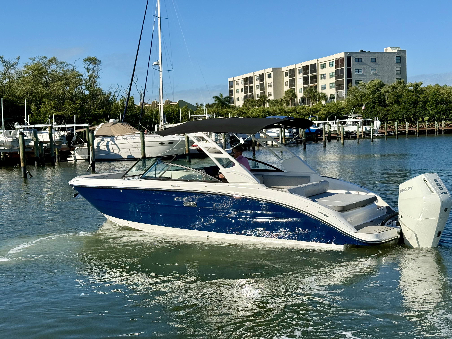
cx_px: 226
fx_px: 627
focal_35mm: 48
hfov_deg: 39.7
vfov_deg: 30.3
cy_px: 170
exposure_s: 1/7874
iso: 64
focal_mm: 6.76
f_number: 1.78
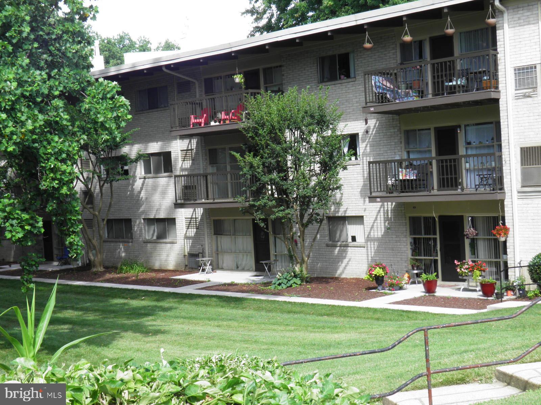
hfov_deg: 31.2
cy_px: 202
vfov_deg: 23.7
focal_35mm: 62
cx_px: 270
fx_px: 969
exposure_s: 1/80
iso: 50
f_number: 6
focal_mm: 11.2
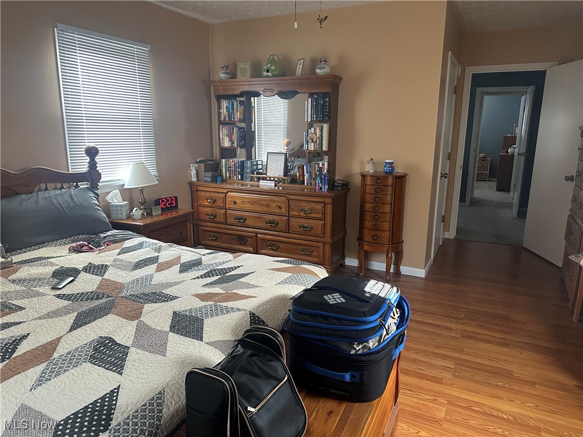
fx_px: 404
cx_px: 292
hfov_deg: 71.6
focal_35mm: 24
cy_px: 218
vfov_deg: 56.8
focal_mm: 6.86
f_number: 1.78
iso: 500
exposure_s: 1/60
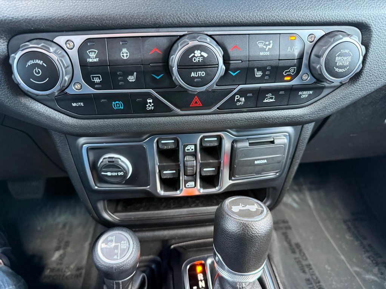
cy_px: 144
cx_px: 193
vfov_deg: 56.8
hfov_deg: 71.6
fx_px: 268
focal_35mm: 24
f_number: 1.78
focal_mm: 6.76
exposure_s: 1/60
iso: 500
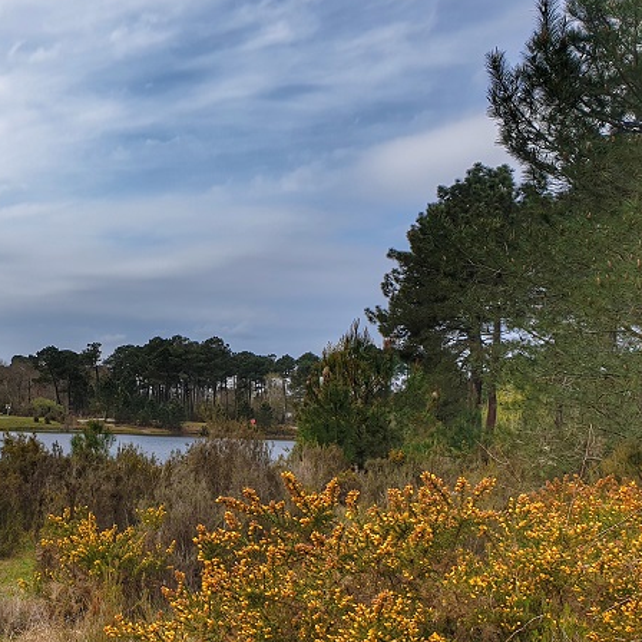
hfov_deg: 39.2
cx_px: 119
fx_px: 860
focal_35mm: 41
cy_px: 414
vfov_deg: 40.5
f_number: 2.4
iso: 50
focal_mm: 4.3
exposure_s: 1/1468
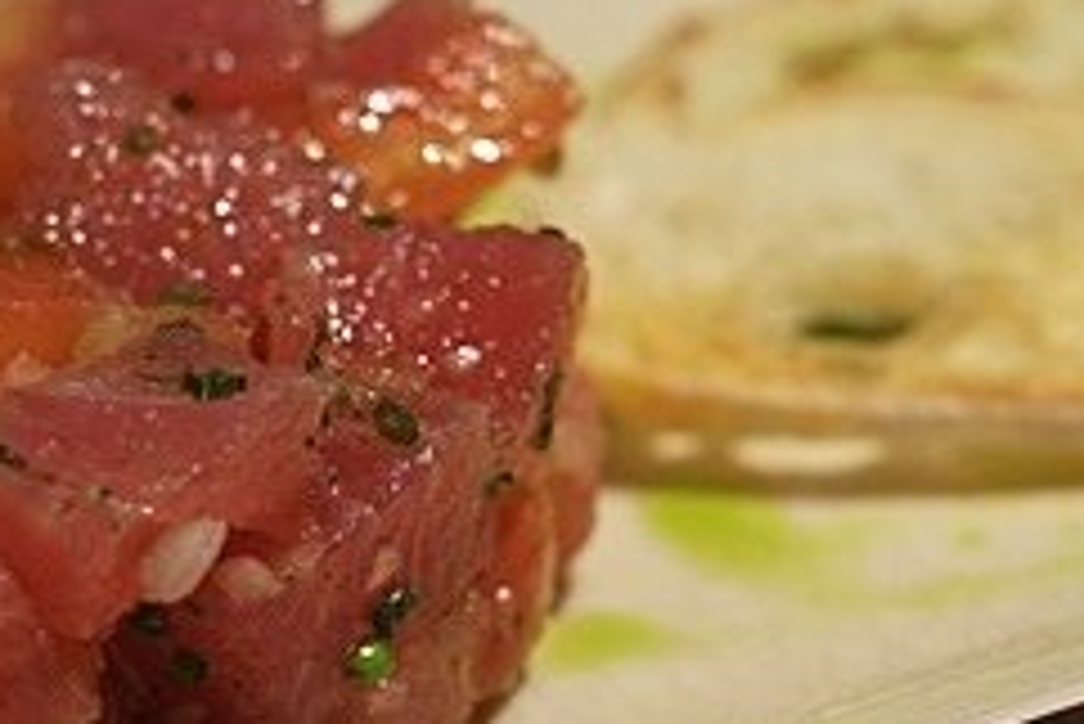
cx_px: 247
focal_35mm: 132
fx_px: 3977
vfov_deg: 10.4
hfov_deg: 15.4
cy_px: 378
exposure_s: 1/56
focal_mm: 35
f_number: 4
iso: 640
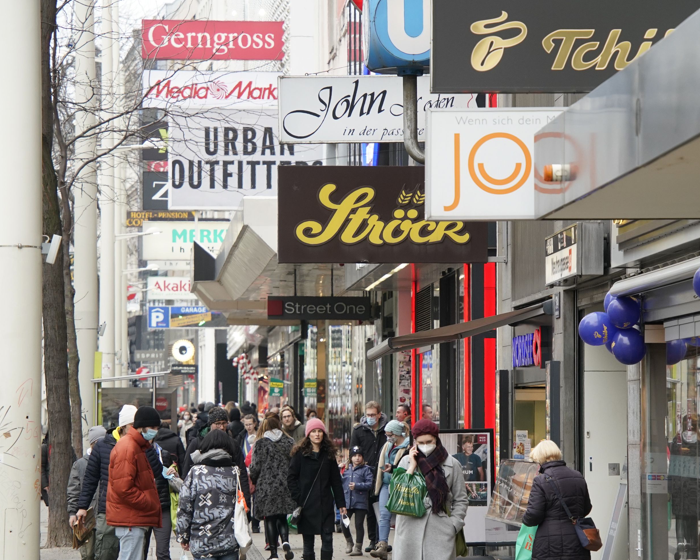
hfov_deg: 11.0
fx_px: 3625
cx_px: 378
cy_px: 322
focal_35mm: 175
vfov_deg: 8.8
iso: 1250
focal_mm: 114
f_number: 5
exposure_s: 1/400
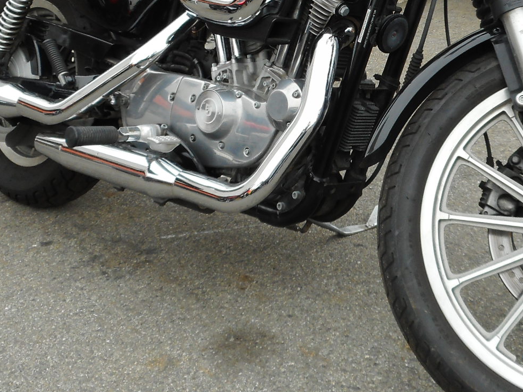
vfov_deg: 24.4
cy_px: 30
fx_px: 876
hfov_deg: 33.0
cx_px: 341
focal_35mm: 58
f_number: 3.7
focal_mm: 4.5
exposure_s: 1/160
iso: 80
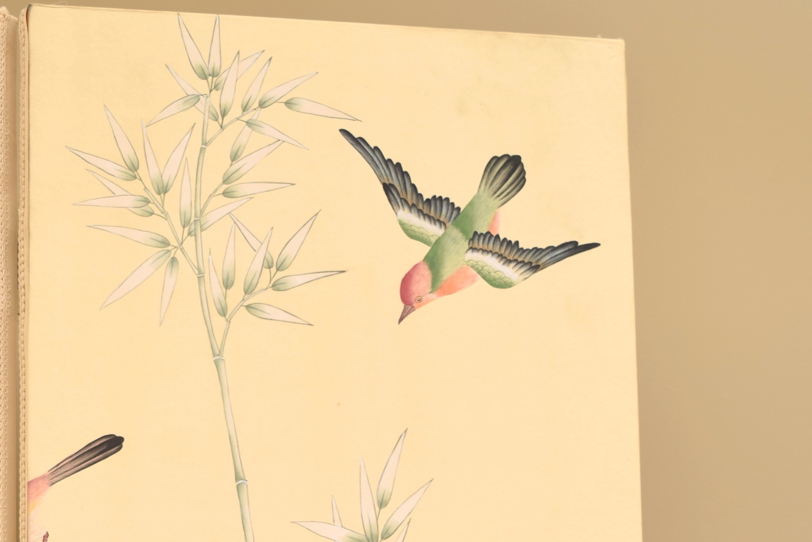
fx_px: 1918
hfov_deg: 23.4
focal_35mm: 85
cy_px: 467
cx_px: 126
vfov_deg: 15.9
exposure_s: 1/60
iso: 100
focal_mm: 27
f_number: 5.6
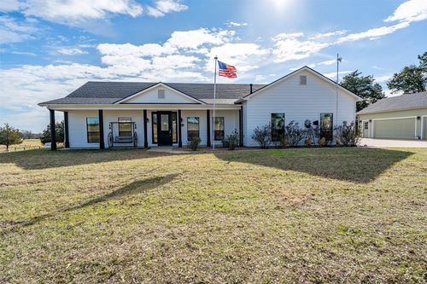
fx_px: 225
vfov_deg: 64.5
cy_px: 142
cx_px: 214
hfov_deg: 86.9
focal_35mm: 19
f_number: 8
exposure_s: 1/4000
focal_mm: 19
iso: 800
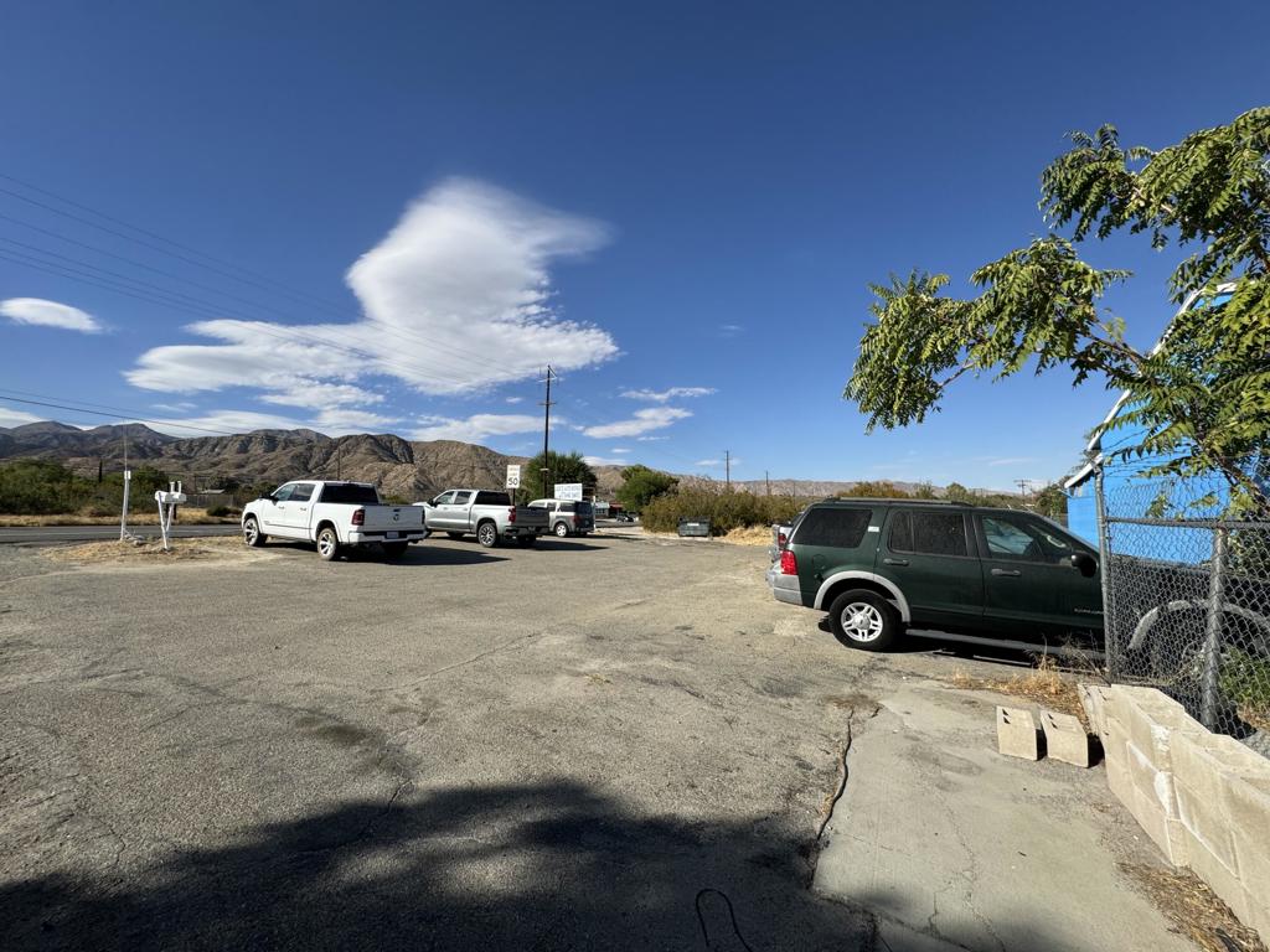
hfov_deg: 102.1
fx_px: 514
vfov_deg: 85.7
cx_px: 635
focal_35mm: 14
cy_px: 476
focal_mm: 2.22
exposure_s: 1/2584
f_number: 2.2
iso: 50
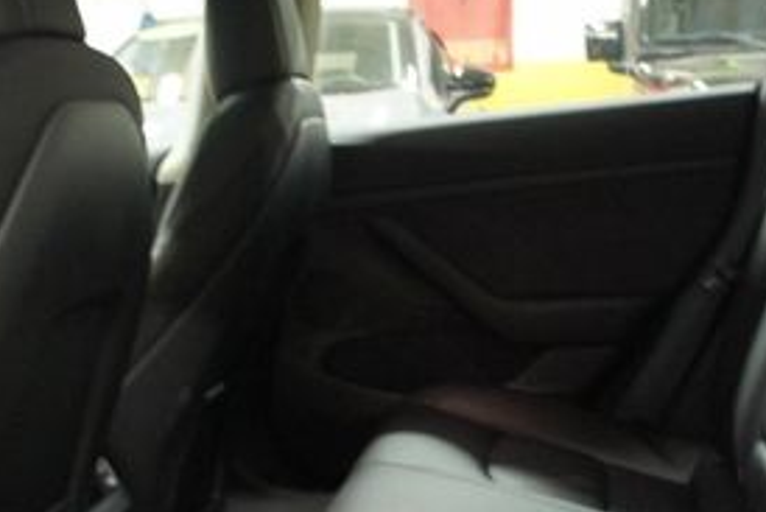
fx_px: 1341
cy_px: 311
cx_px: 470
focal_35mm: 63
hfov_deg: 31.8
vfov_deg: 21.6
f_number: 3.5
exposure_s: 1/25
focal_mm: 18
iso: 1600
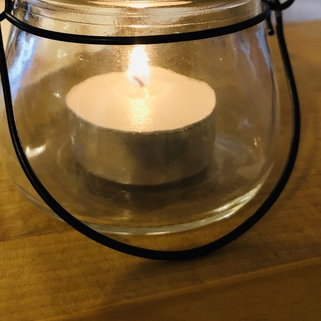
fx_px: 493
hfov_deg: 35.8
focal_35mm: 47
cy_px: 23
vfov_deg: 33.8
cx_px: 117
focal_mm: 3.99
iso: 64
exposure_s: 1/15
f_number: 1.8
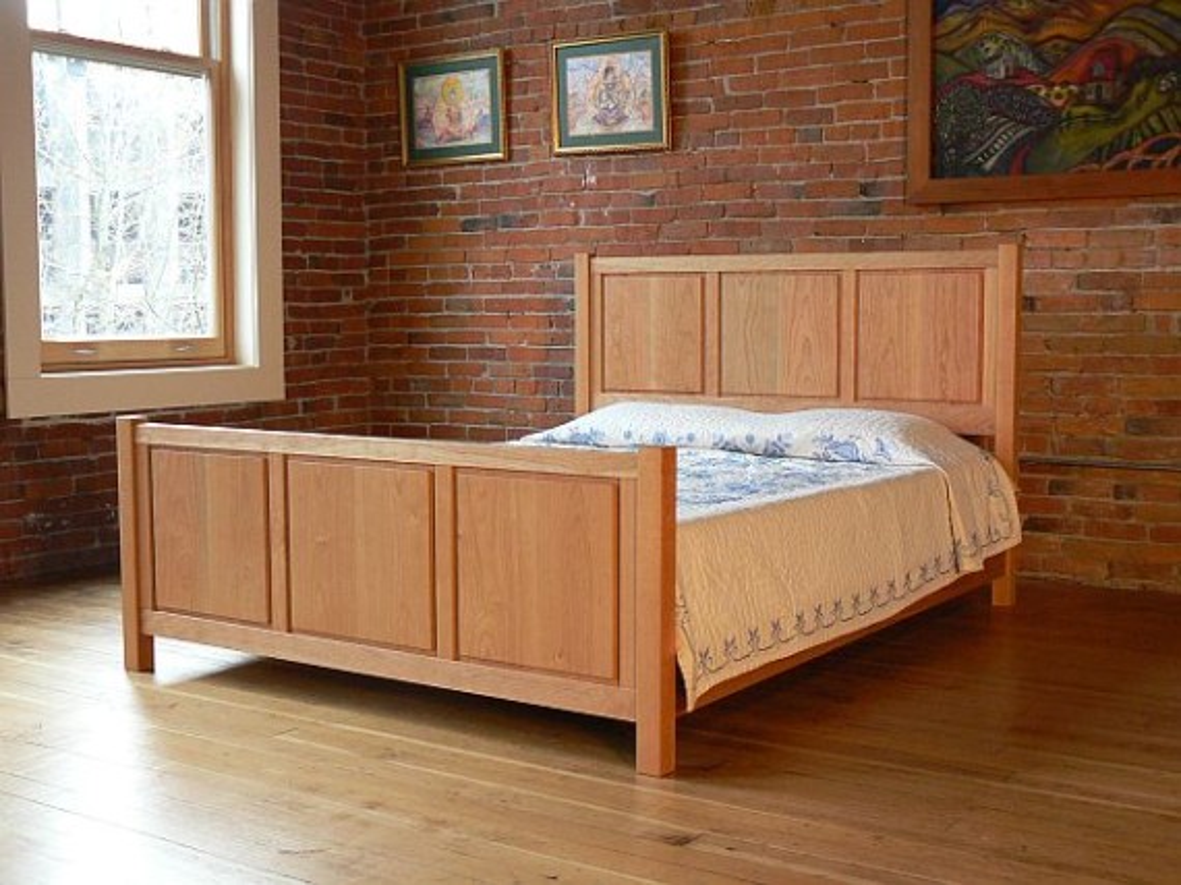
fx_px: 1569
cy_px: 442
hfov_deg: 41.3
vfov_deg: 31.5
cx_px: 590
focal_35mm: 46
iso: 200
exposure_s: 1/15
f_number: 2.8
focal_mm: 7.7
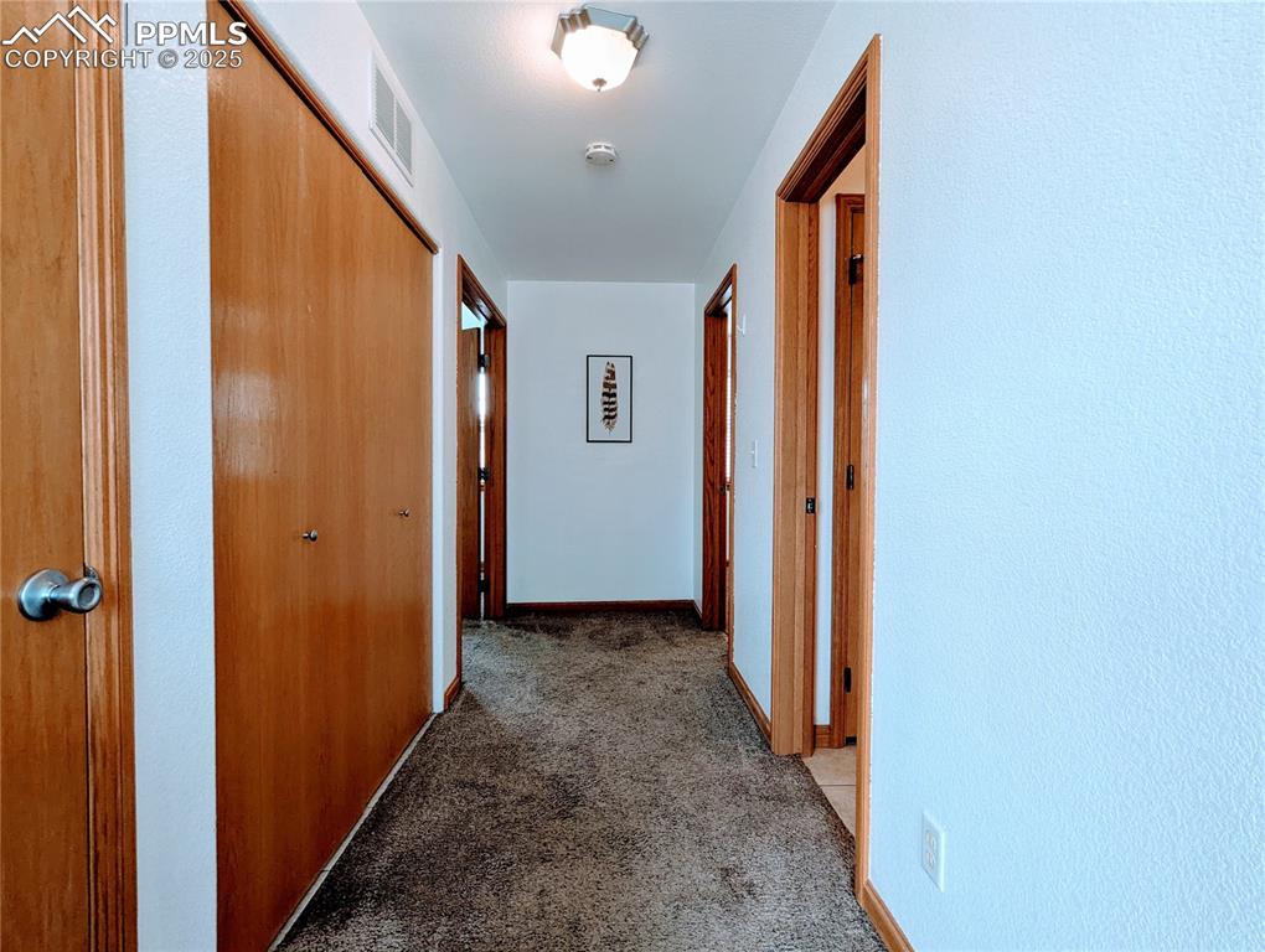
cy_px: 476
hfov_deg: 94.4
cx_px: 632
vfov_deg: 78.2
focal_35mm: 16
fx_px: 586
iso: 135
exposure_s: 1/37.4
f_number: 2.2
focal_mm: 2.35
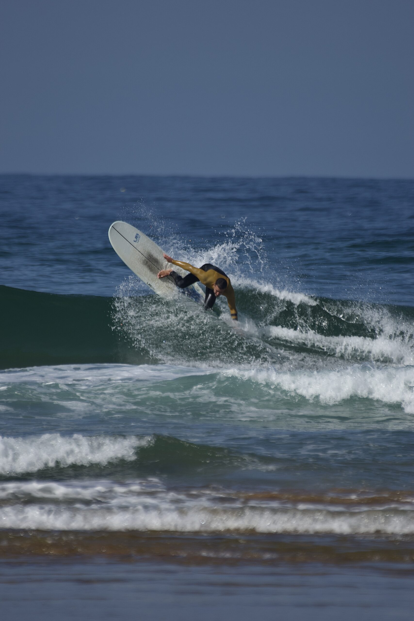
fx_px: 12935
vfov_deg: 2.7
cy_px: 310
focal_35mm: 750
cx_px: 207
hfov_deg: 1.8
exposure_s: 1/1250
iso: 100
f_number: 5.6
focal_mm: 500
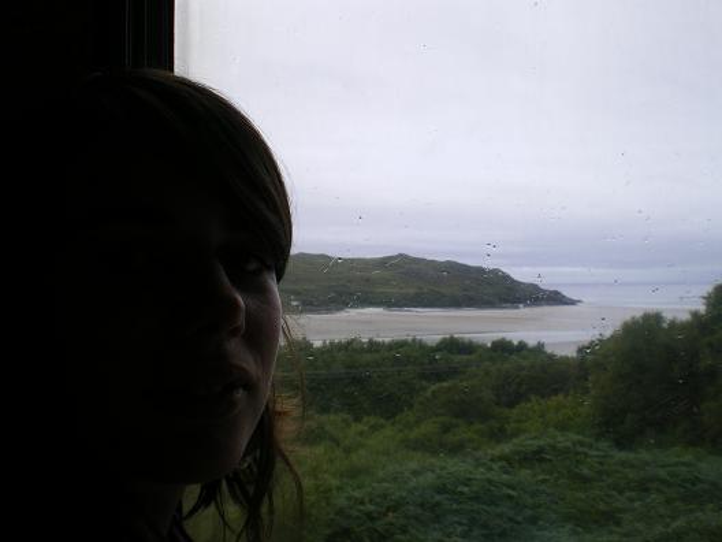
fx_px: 793
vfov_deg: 37.7
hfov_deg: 49.0
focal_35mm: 38
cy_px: 271
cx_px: 361
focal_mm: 6.3
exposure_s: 1/160
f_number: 4.6
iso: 64
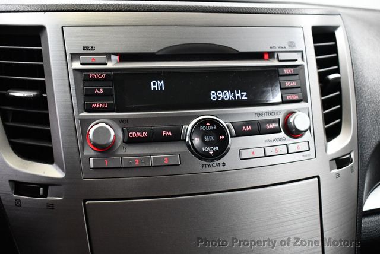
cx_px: 190
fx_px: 423
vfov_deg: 33.5
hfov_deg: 48.4
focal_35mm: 40
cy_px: 127
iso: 3200
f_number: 3.8
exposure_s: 1/100
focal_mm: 20
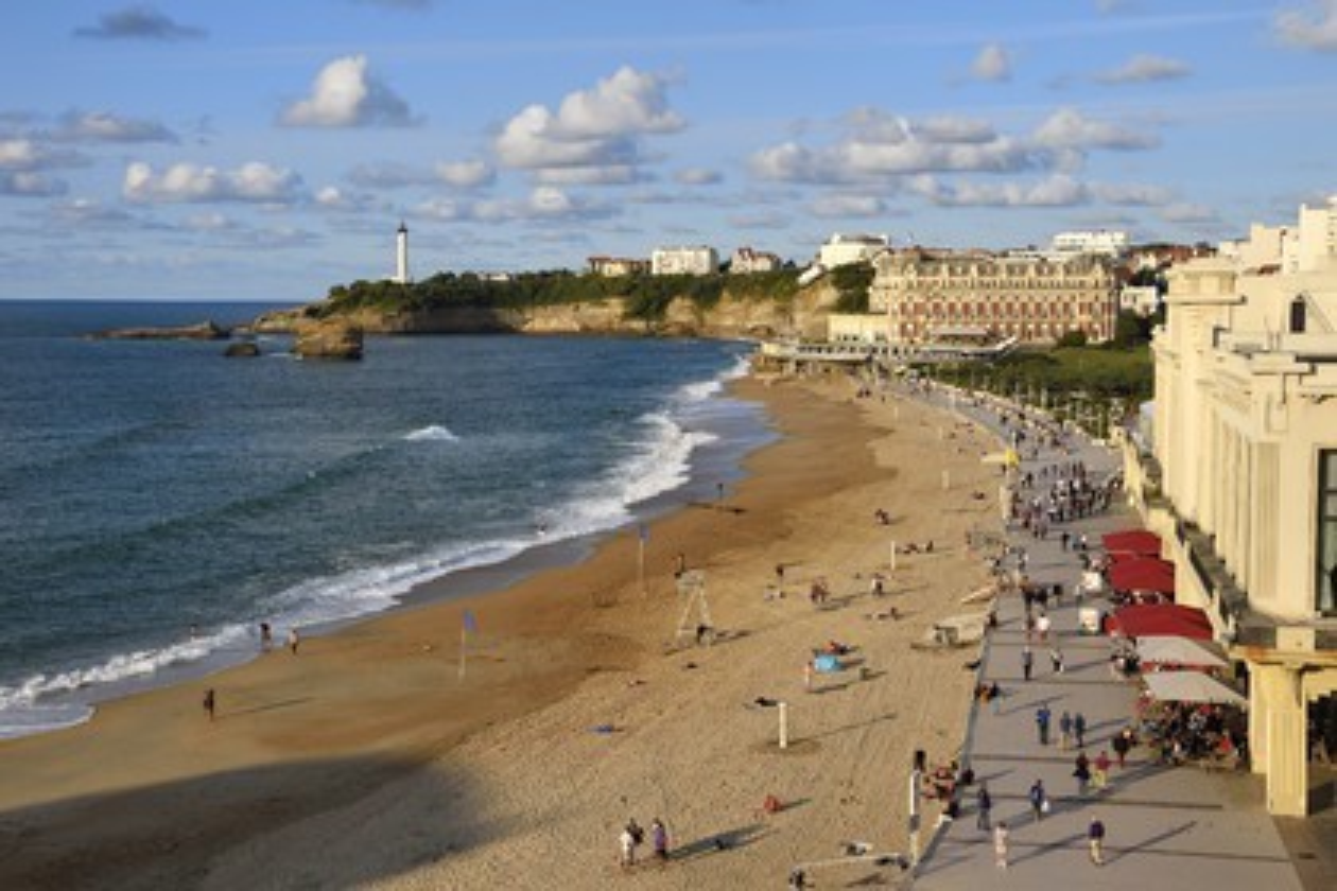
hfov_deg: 39.6
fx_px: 1857
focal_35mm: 50
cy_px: 446
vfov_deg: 27.0
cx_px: 668
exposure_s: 1/200
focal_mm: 50
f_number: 13
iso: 200
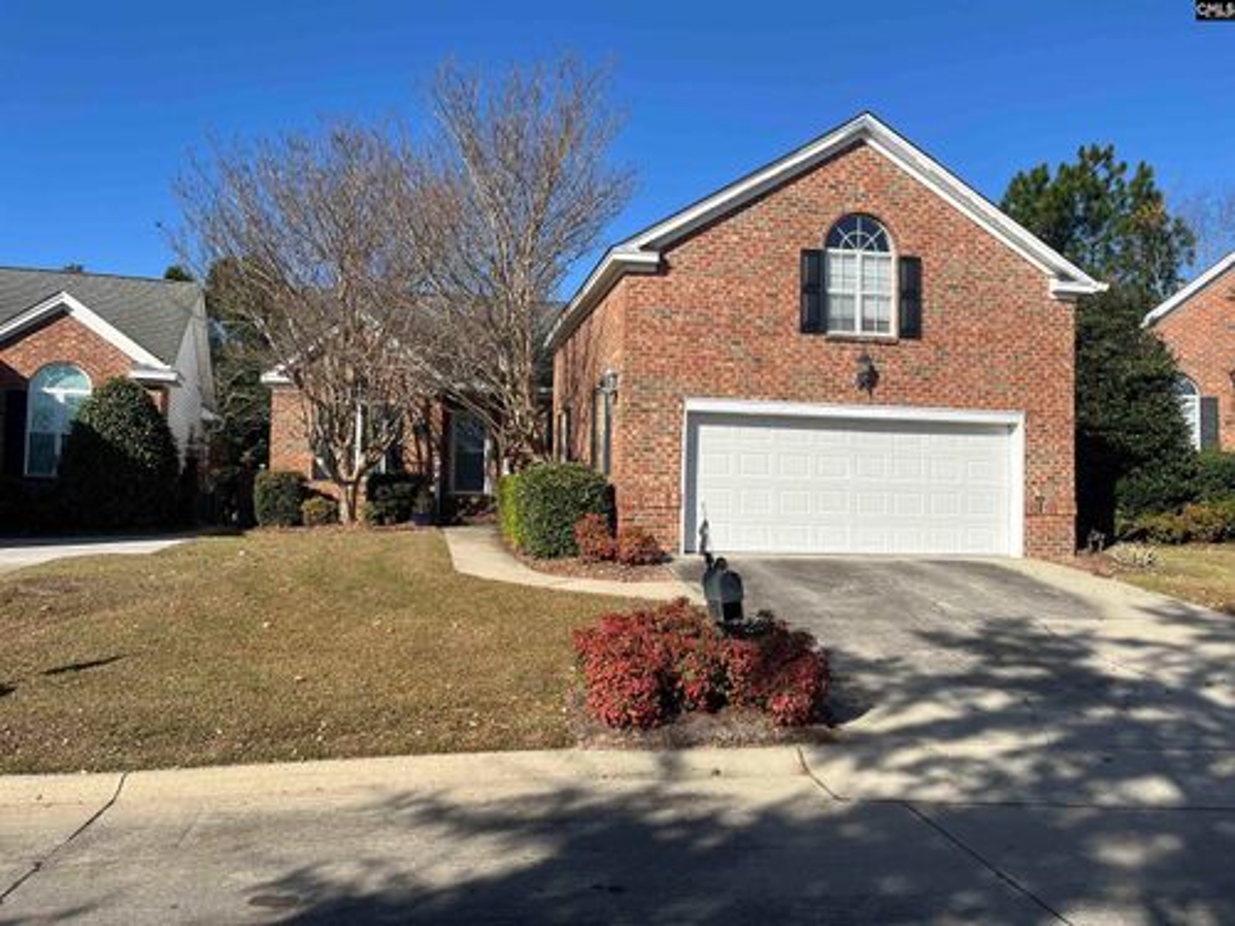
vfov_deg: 53.1
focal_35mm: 26
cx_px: 618
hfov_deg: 67.3
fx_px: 928
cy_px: 463
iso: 50
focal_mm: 5.1
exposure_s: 1/3623
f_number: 1.6
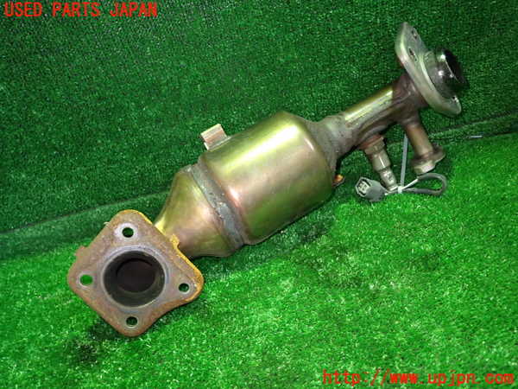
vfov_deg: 54.9
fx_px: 374
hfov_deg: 69.4
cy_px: 194
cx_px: 259
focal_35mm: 25
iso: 800
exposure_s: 1/30
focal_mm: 4.5
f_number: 2
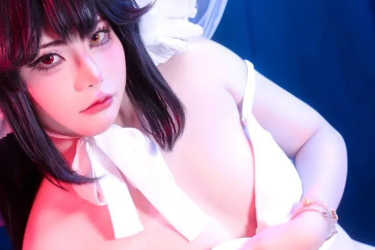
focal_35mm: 82
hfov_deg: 24.6
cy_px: 140
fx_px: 854
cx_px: 115
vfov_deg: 16.7
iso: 100
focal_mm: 38
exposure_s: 1/200
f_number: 4
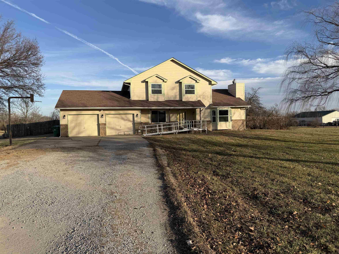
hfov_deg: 71.6
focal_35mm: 24
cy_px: 127
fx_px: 235
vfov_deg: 56.8
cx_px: 170
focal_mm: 6.76
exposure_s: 1/3279
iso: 80
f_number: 1.78
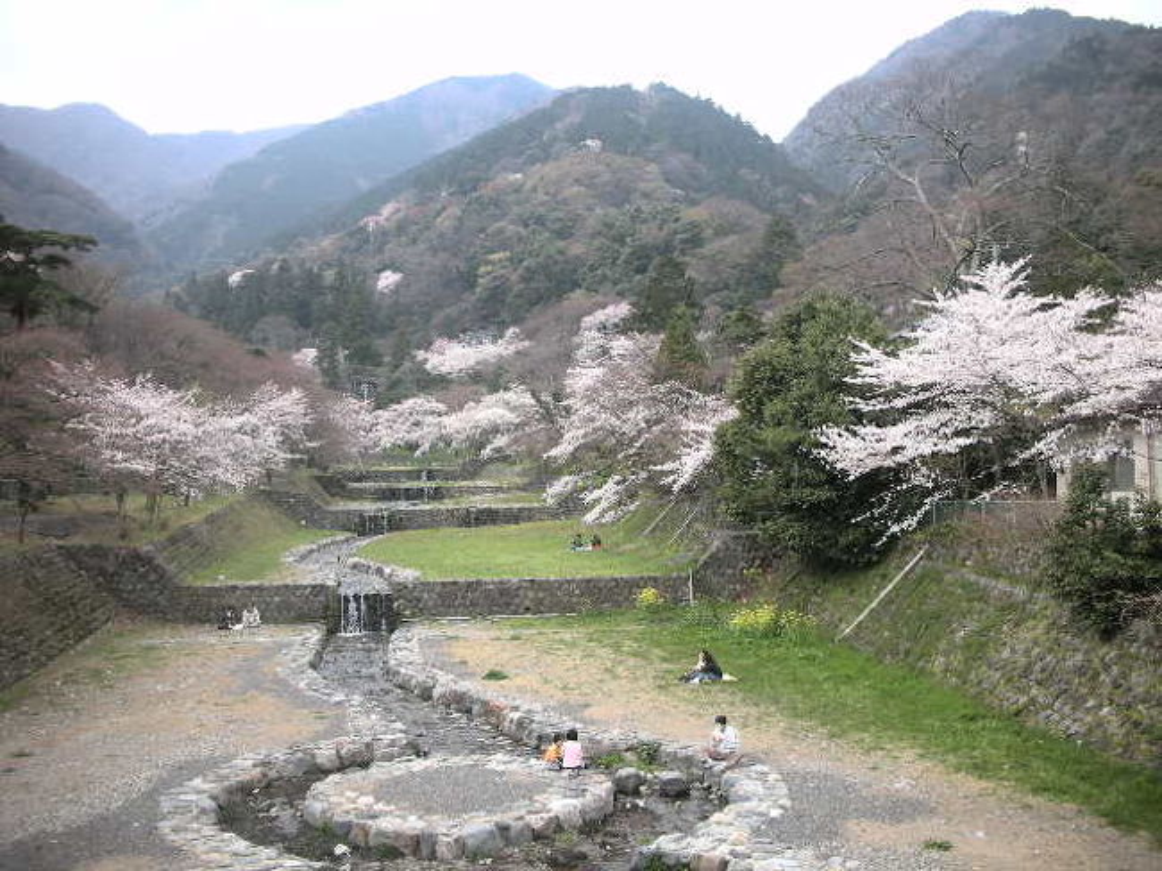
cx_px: 581
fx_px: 1174
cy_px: 436
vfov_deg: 40.7
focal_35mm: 35
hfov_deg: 52.6
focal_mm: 5.8
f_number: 2.8
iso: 50
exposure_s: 1/148
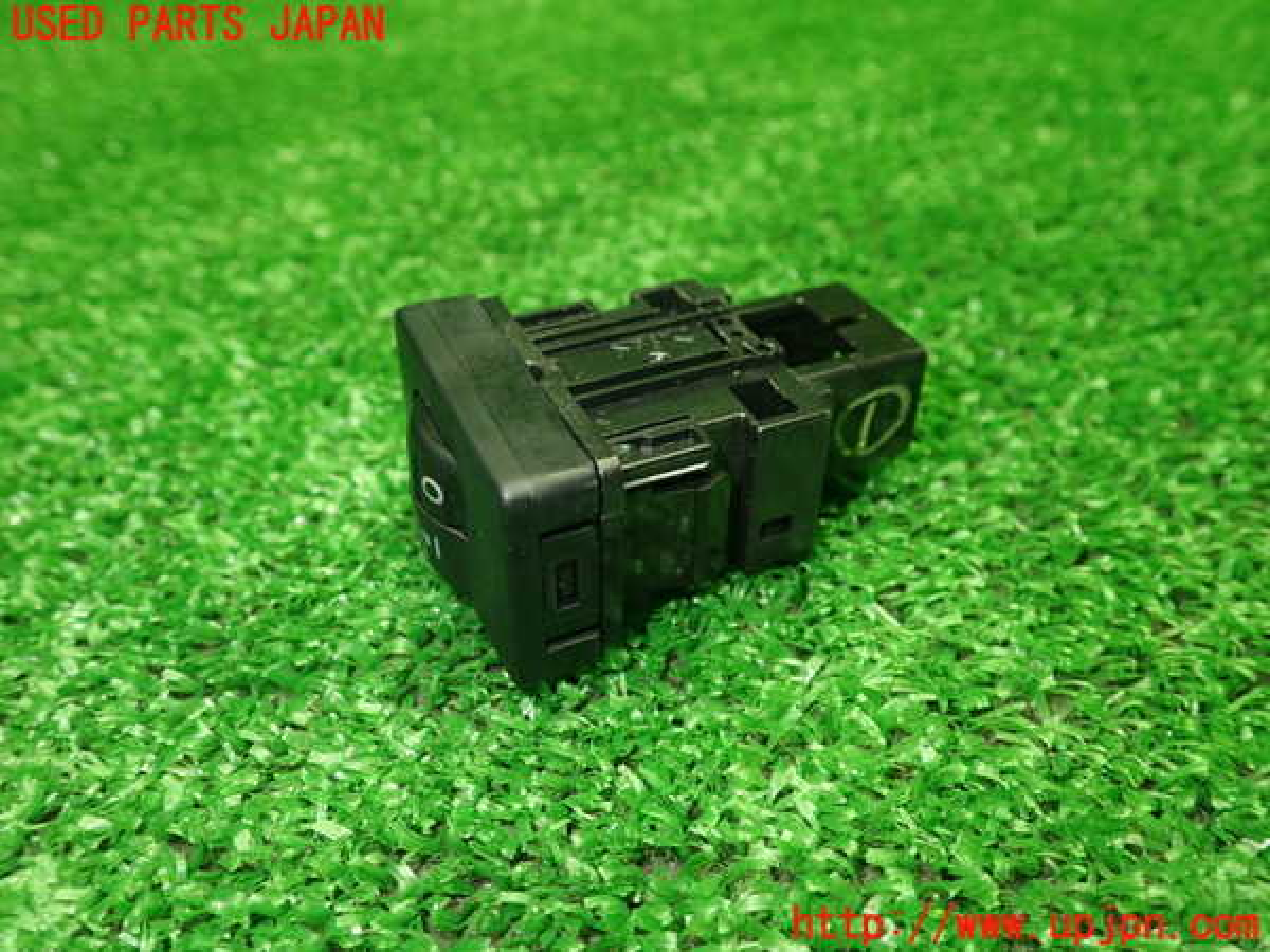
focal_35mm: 30
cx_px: 635
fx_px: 1101
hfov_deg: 60.0
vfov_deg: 46.8
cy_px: 476
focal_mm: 5.5
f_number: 2.3
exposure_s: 1/125
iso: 640
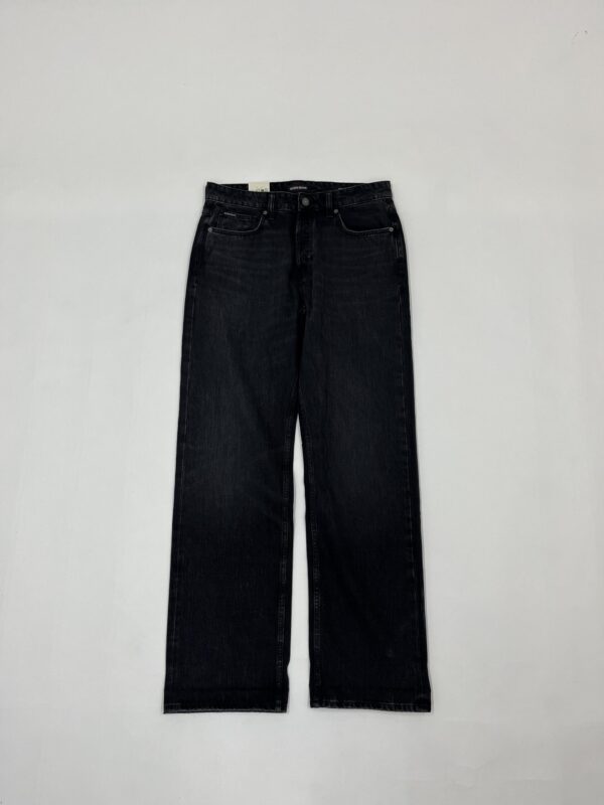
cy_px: 402
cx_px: 302
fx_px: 605
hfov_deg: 53.1
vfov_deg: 67.3
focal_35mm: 26
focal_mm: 5.1
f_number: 1.6
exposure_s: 1/100
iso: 100
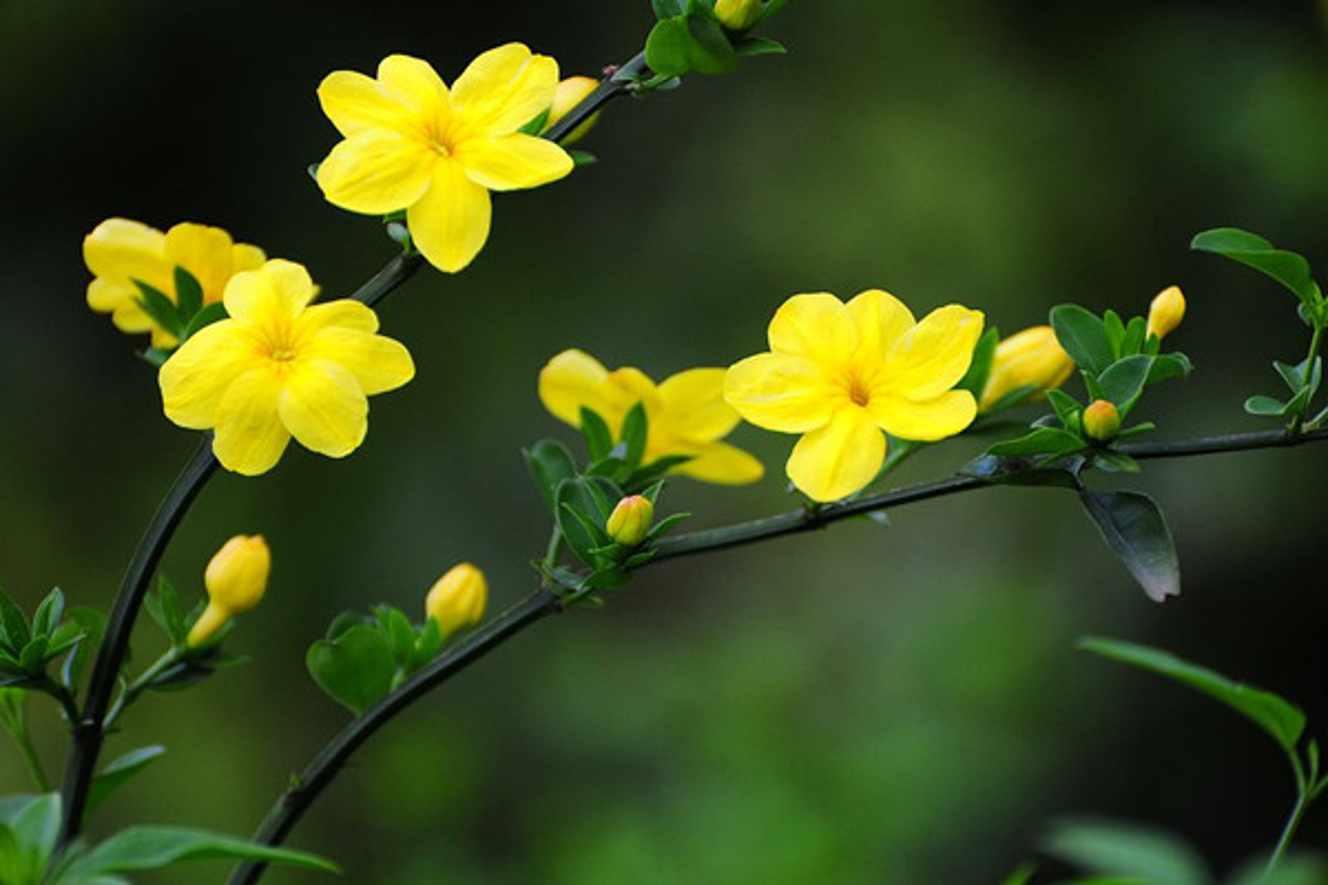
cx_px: 664
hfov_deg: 6.2
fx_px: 12172
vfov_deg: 4.2
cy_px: 442
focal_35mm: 330
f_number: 5.3
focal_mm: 220
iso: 400
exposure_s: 1/640
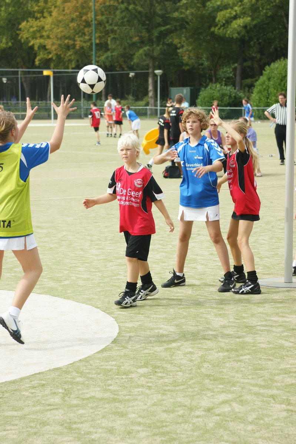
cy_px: 222
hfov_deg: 13.0
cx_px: 148
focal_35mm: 105
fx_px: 1296
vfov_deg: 19.5
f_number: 4.5
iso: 100
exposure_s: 1/320
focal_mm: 70
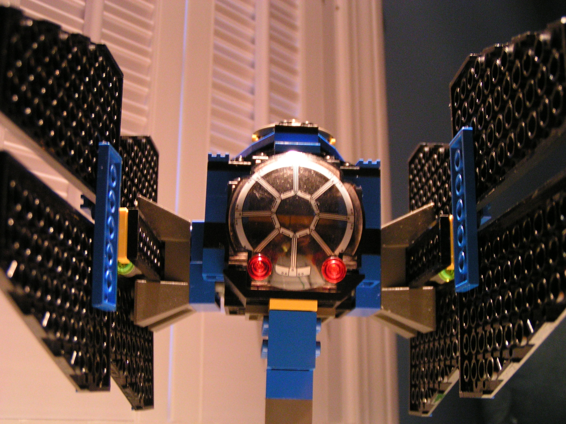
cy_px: 212
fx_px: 736
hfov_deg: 42.1
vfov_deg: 32.2
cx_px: 283
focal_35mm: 45
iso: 200
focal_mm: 6.9
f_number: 2.8
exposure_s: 1/15
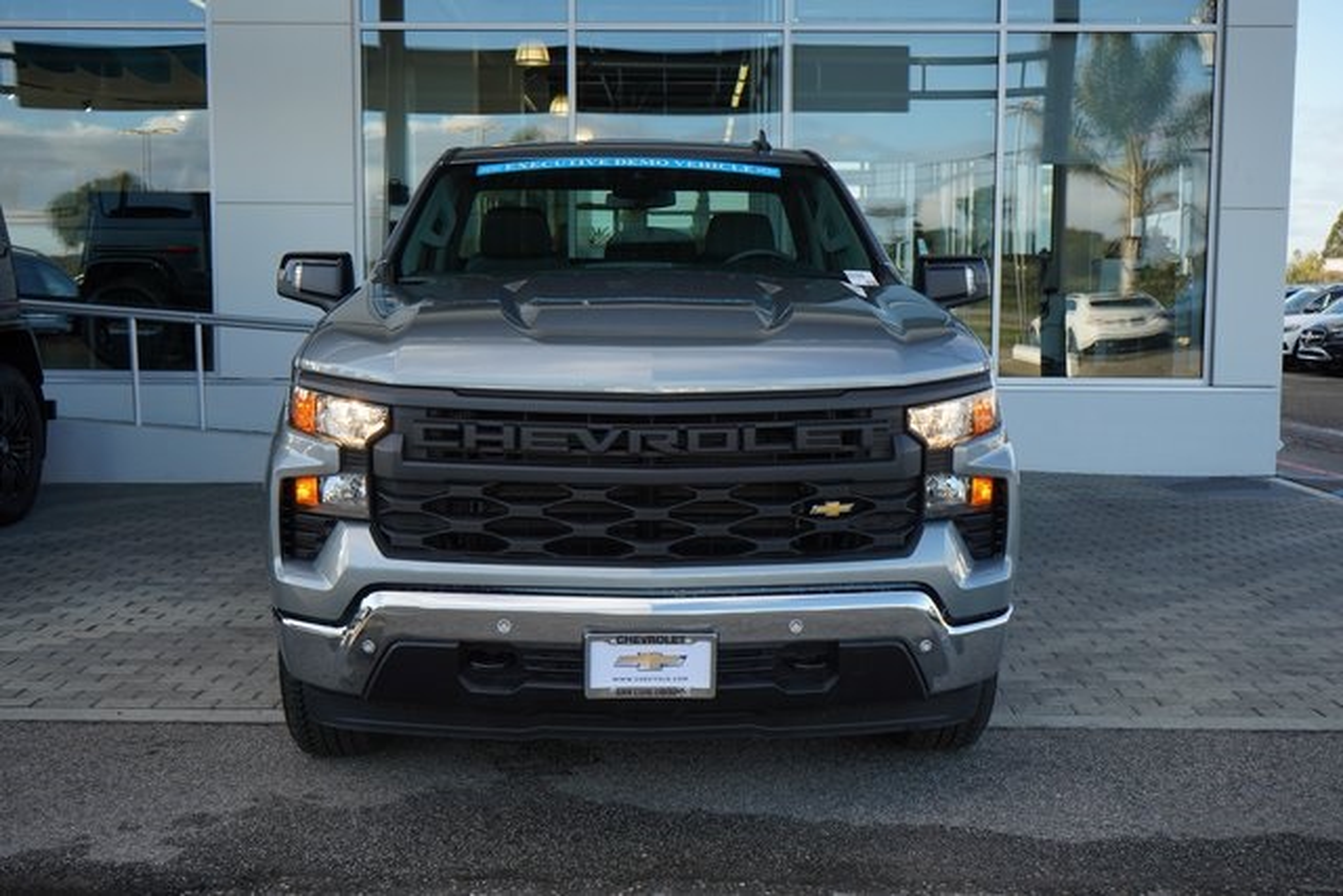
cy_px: 448
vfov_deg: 35.1
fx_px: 1418
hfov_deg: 50.7
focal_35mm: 38
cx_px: 672
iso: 1000
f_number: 8
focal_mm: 38
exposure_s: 1/640
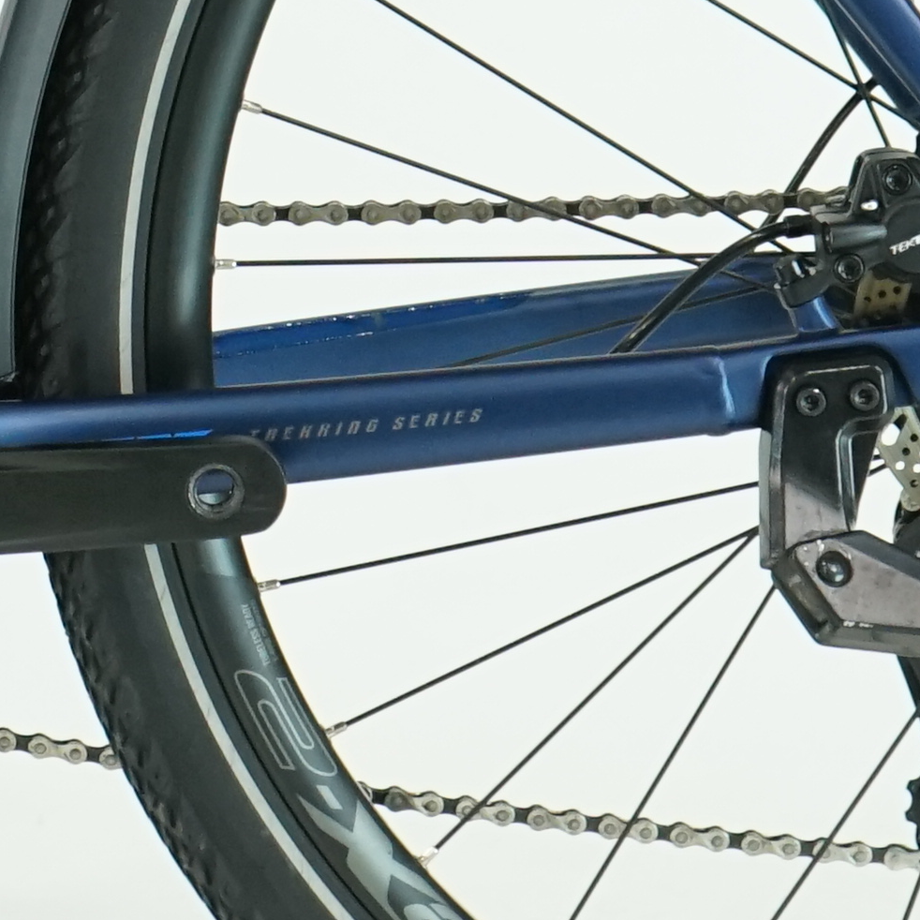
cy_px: -364
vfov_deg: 6.4
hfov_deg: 6.4
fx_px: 8119
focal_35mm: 270
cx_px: -648
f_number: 5.6
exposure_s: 1/200
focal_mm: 52
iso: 1600
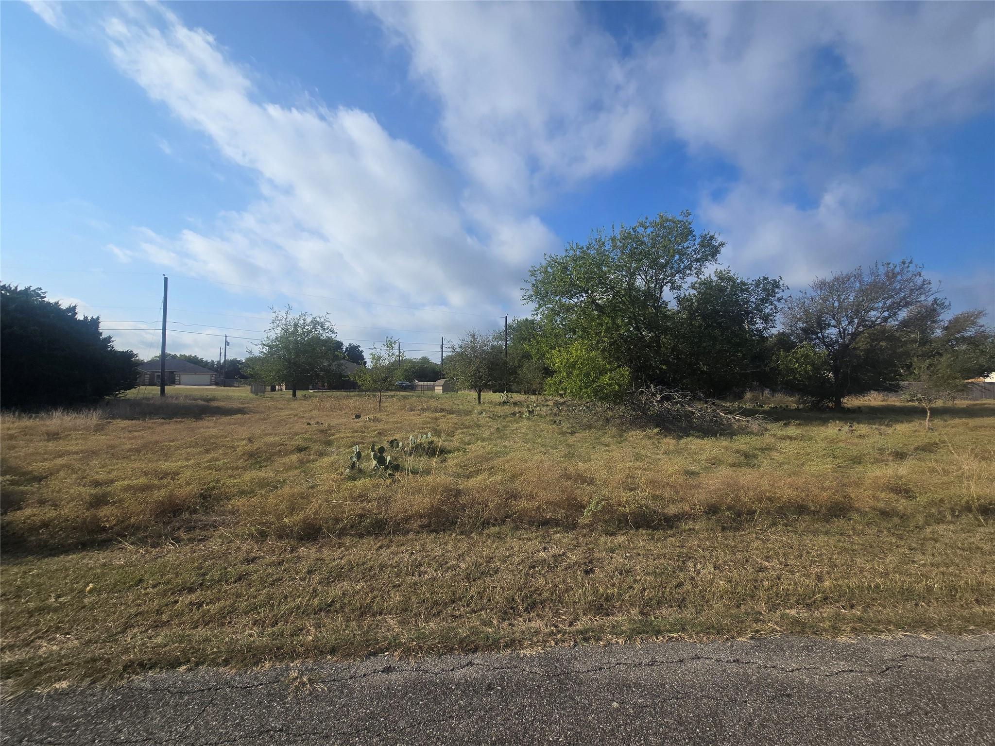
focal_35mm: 13
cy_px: 373
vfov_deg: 89.9
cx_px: 498
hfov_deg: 106.2
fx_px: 374
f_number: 2.2
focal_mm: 2.2
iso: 50
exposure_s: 1/2921
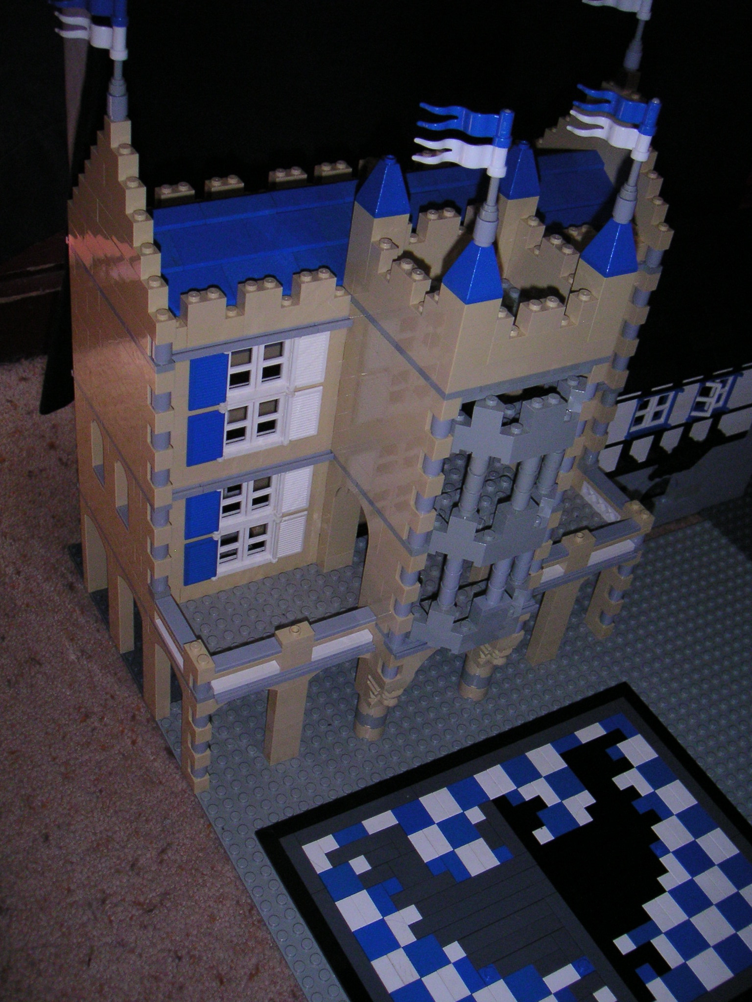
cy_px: 501
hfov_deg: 37.7
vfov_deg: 49.0
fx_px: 1101
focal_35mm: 38
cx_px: 376
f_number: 2.8
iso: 160
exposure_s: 1/45
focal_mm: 6
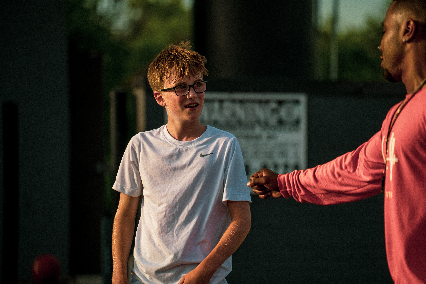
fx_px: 1775
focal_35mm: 150
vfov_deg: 9.1
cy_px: 142
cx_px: 213
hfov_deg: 13.7
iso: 125
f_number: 2.8
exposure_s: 1/640
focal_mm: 150
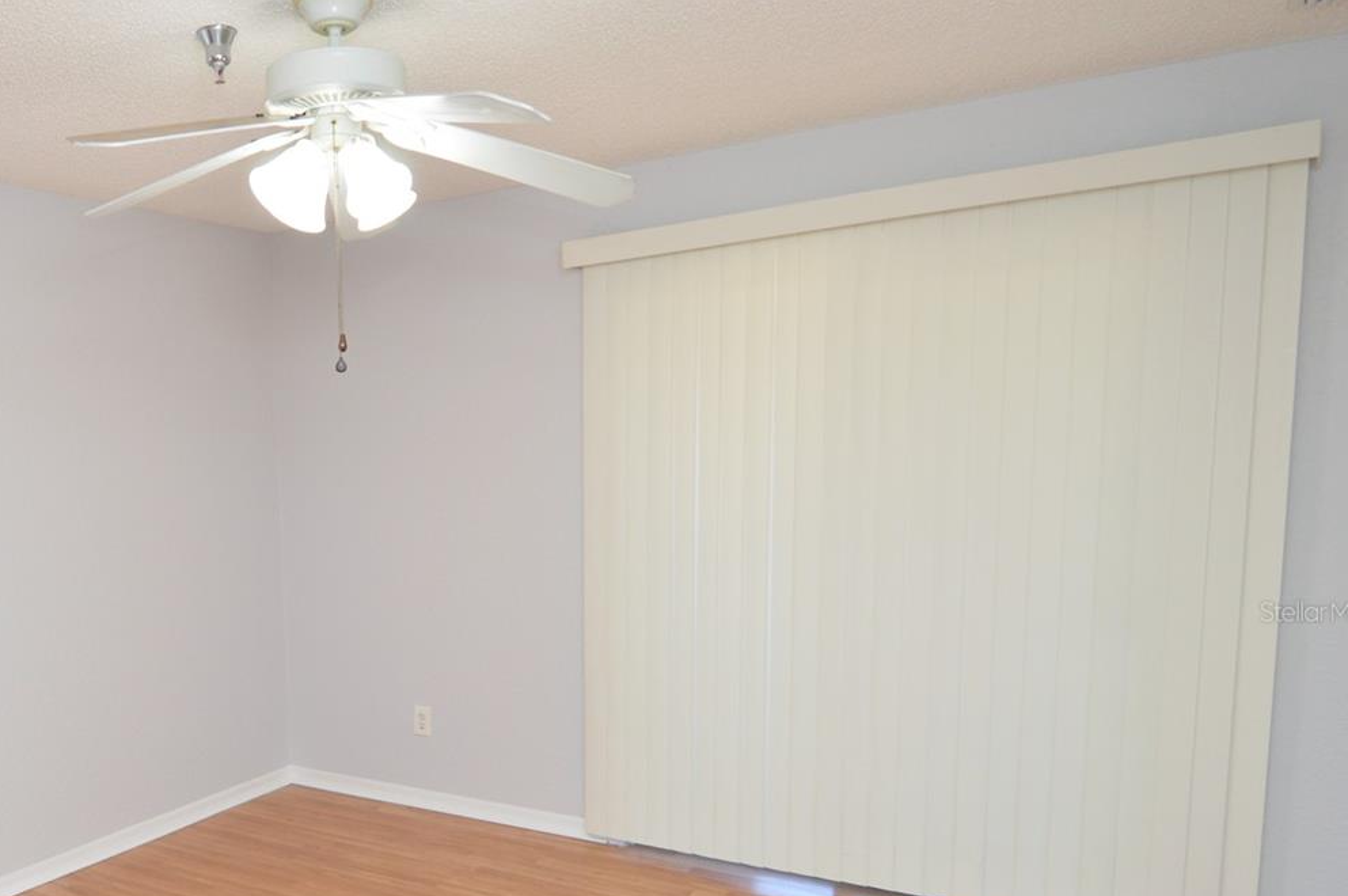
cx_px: 295
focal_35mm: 29
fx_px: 1085
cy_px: 612
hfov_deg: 59.4
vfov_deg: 44.1
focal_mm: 12
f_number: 4.5
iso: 400
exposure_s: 1/80
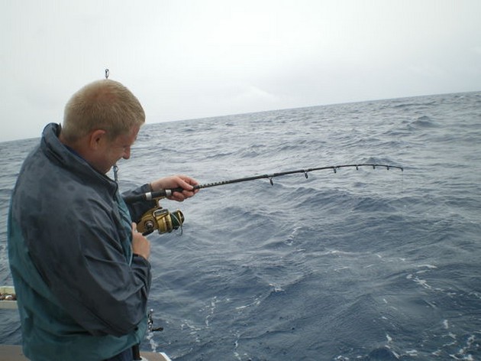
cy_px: 180
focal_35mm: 36
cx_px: 240
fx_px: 500
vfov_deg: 39.6
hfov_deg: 51.4
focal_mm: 6.3
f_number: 4.6
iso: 50
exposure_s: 1/250
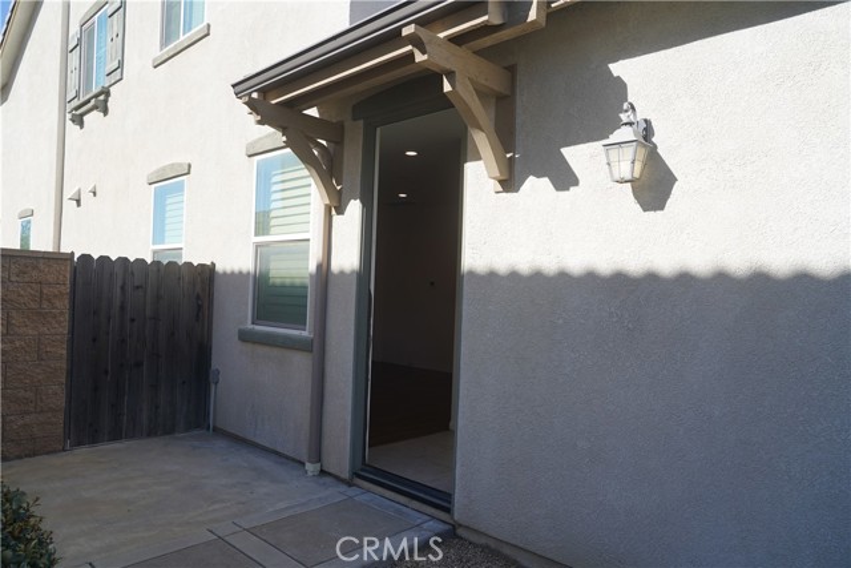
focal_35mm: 24
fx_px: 567
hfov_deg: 73.7
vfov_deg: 53.2
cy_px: 284
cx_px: 426
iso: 100
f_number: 5.6
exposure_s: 1/320
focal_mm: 24
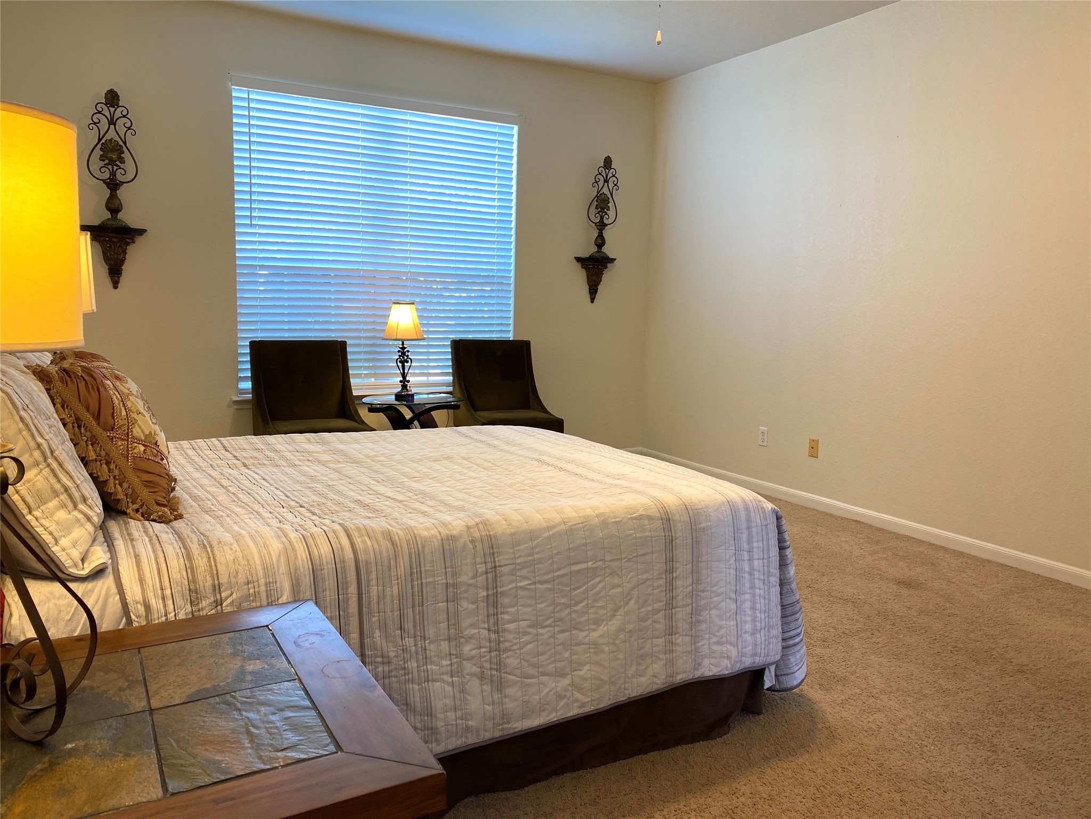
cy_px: 410
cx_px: 546
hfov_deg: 67.3
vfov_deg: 53.1
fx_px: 819
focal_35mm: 26
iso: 80
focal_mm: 4.25
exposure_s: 1/60
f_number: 1.8
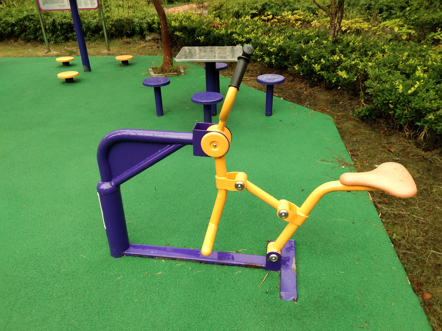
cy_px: 166
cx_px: 221
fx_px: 396
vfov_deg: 45.4
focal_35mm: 31
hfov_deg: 58.4
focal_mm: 3.69
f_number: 2.2
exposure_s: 1/33.3
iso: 160
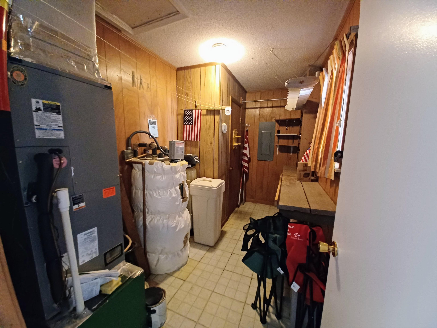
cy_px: 164
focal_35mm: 13
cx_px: 218
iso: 320
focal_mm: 1.42
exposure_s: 1/17
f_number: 2.2
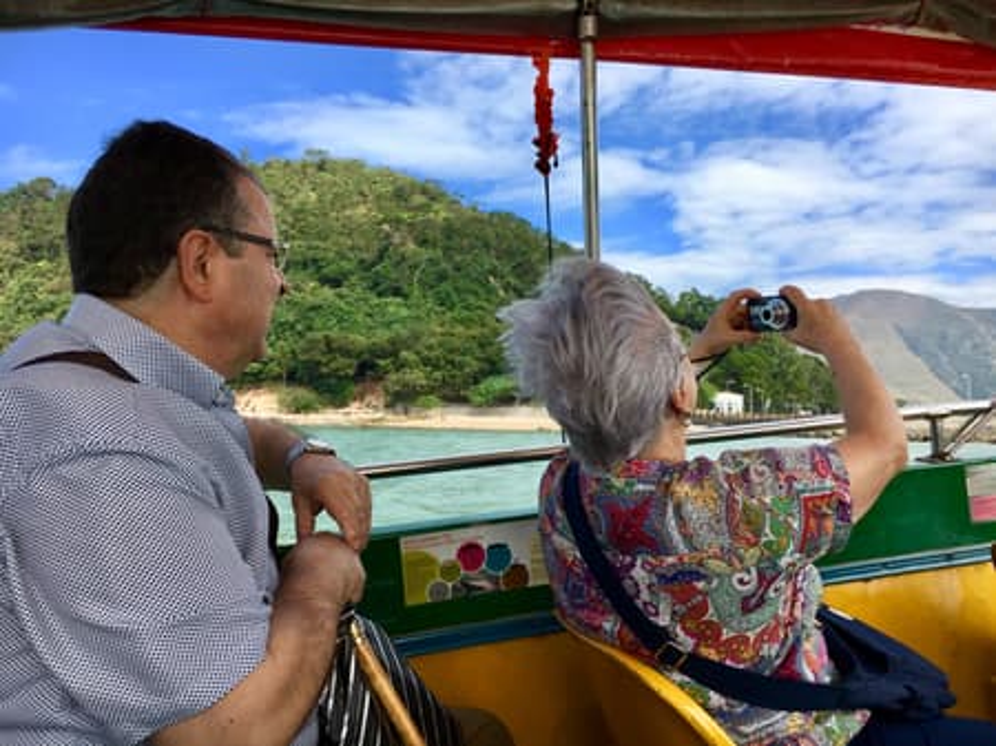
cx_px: 498
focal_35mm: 29
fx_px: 834
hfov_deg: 61.7
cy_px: 373
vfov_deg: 48.2
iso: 25
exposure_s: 1/1479
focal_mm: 4.15
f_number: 2.2
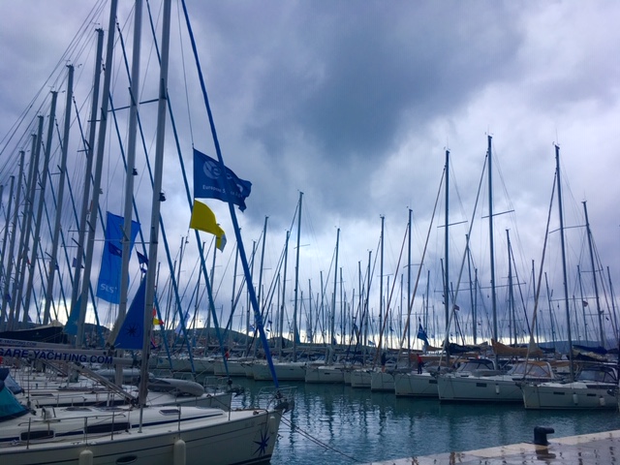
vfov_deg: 48.2
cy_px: 232
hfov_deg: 61.7
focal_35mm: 29
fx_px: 519
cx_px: 310
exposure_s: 1/176
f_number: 2.2
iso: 25
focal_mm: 4.15
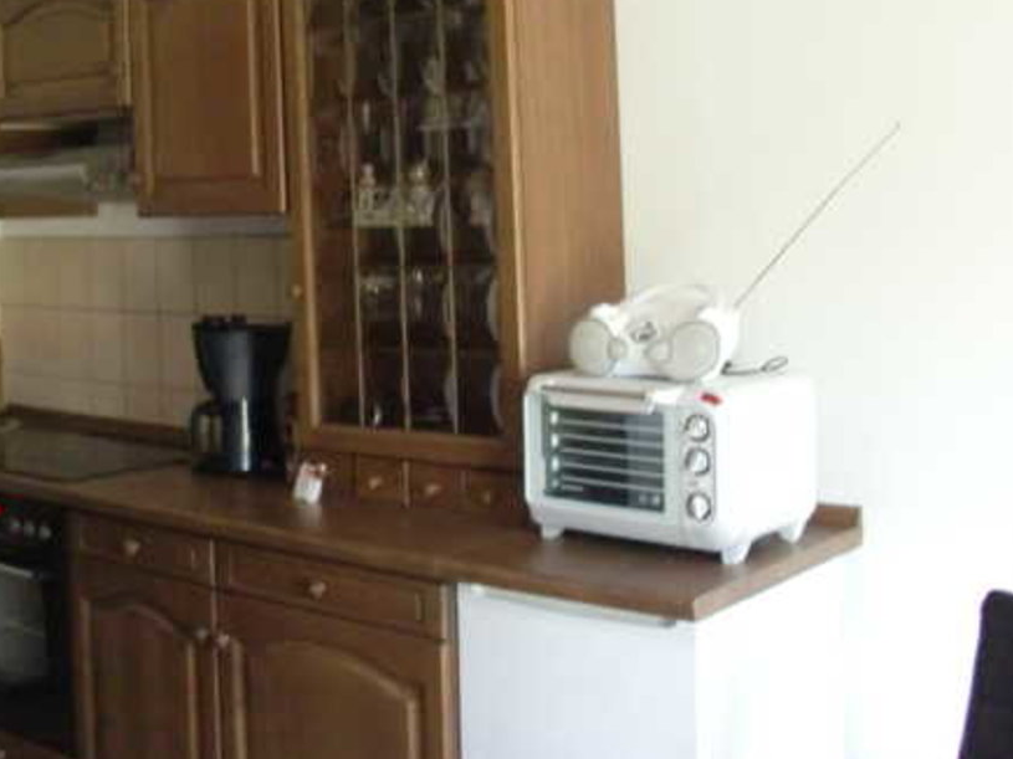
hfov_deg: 35.7
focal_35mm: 53
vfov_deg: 27.3
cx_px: 322
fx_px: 1551
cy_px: 229
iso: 800
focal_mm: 6.3
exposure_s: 1/60
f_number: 2.8
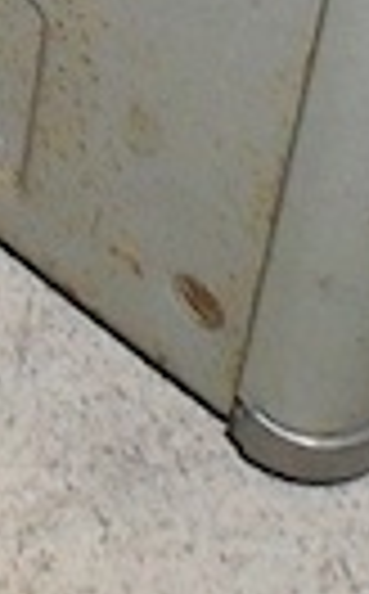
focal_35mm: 288
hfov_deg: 4.5
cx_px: -364
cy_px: -1022
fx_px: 4654
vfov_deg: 6.8
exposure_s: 1/45
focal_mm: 6.3
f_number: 3.2
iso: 200
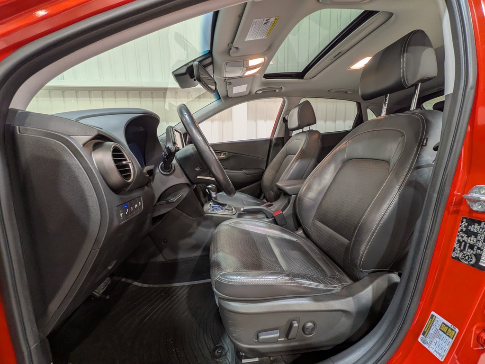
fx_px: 196
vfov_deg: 85.7
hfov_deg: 102.1
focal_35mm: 14
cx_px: 242
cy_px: 182
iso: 50
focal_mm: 1.83
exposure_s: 1/25
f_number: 2.2
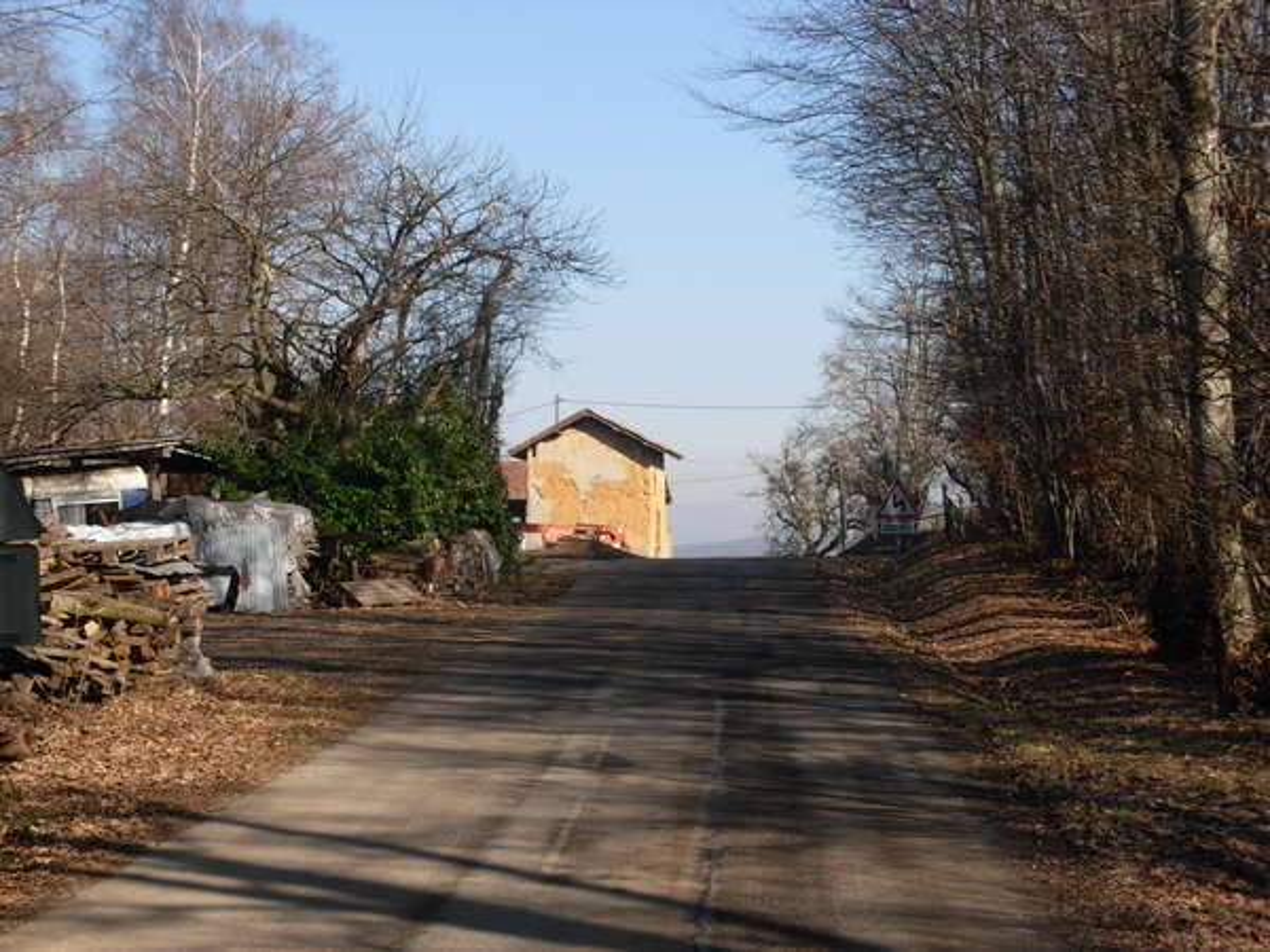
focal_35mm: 82
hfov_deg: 23.8
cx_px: 635
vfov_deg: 18.0
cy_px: 476
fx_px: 3008
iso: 79
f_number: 3.7
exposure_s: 1/609
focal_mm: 13.5
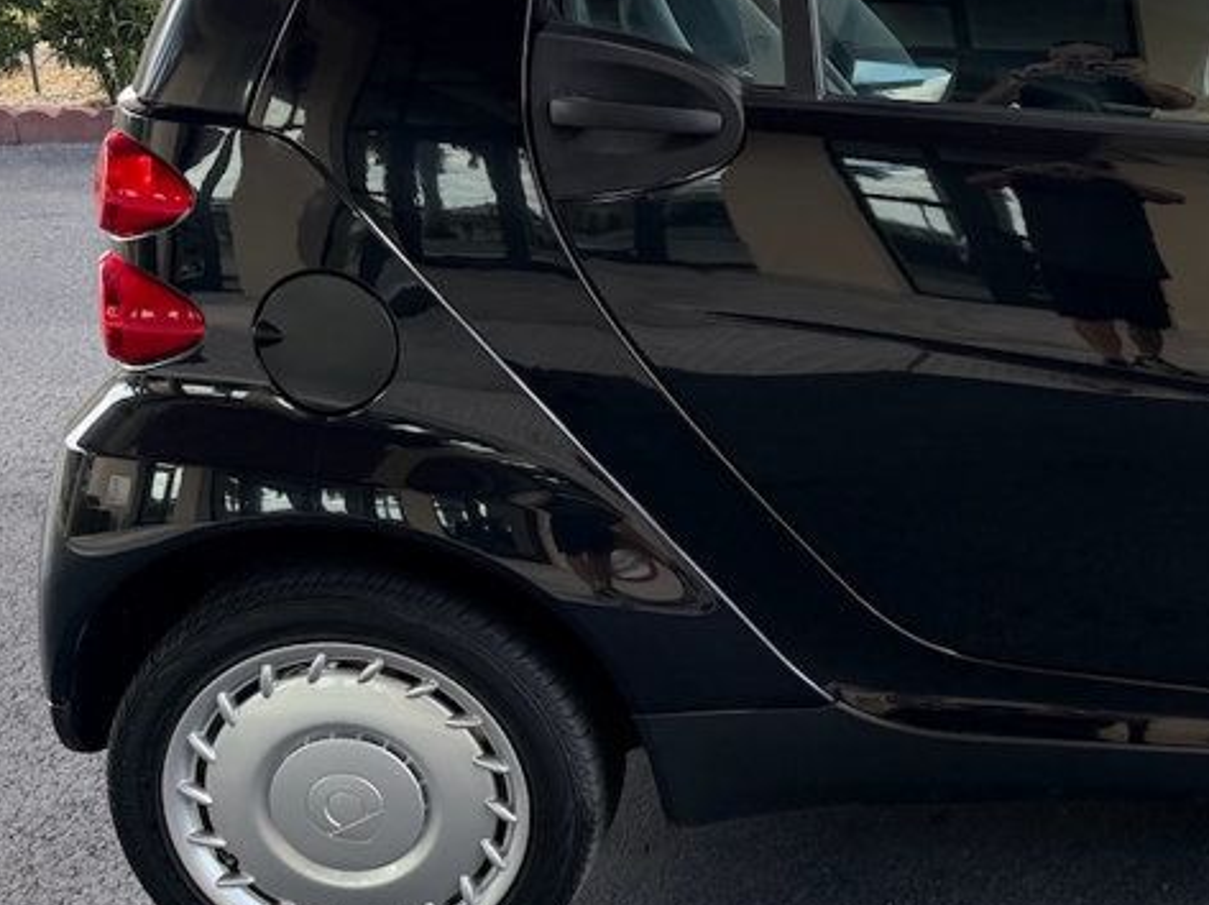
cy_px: 205
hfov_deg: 34.3
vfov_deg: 27.5
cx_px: 1145
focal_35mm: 52
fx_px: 1815
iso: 80
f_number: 1.78
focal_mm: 6.76
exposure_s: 1/365
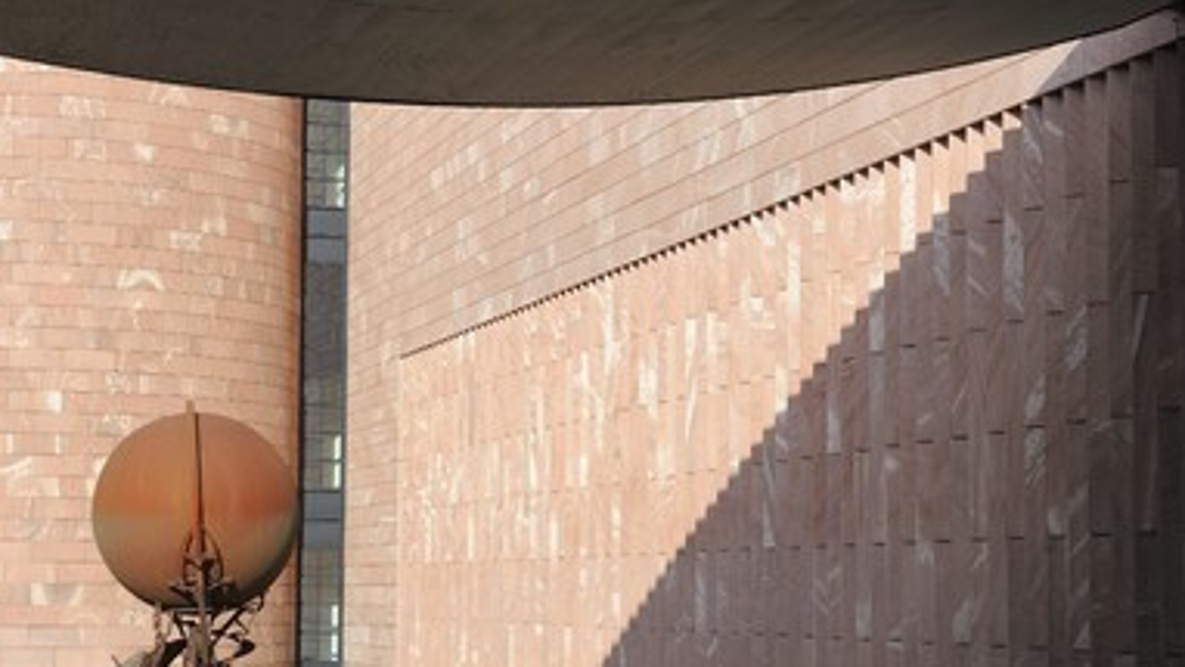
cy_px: 431
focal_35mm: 76
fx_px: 2388
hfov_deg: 27.9
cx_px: 558
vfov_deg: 15.9
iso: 400
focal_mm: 66
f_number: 18
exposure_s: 1/160
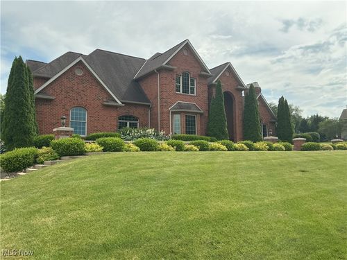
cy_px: 130
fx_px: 291
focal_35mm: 29
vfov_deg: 48.2
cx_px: 174
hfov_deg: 61.7
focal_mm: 3
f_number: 1.8
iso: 25
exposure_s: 1/2320
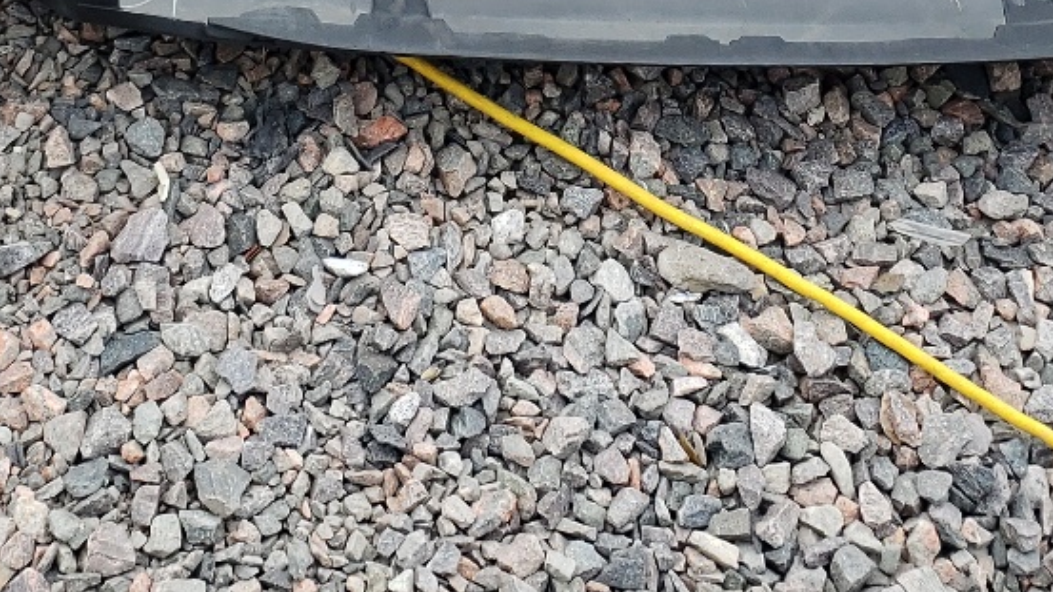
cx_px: 604
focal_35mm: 82
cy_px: -356
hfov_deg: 25.9
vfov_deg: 13.7
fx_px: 2289
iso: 50
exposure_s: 1/1429
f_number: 1.5
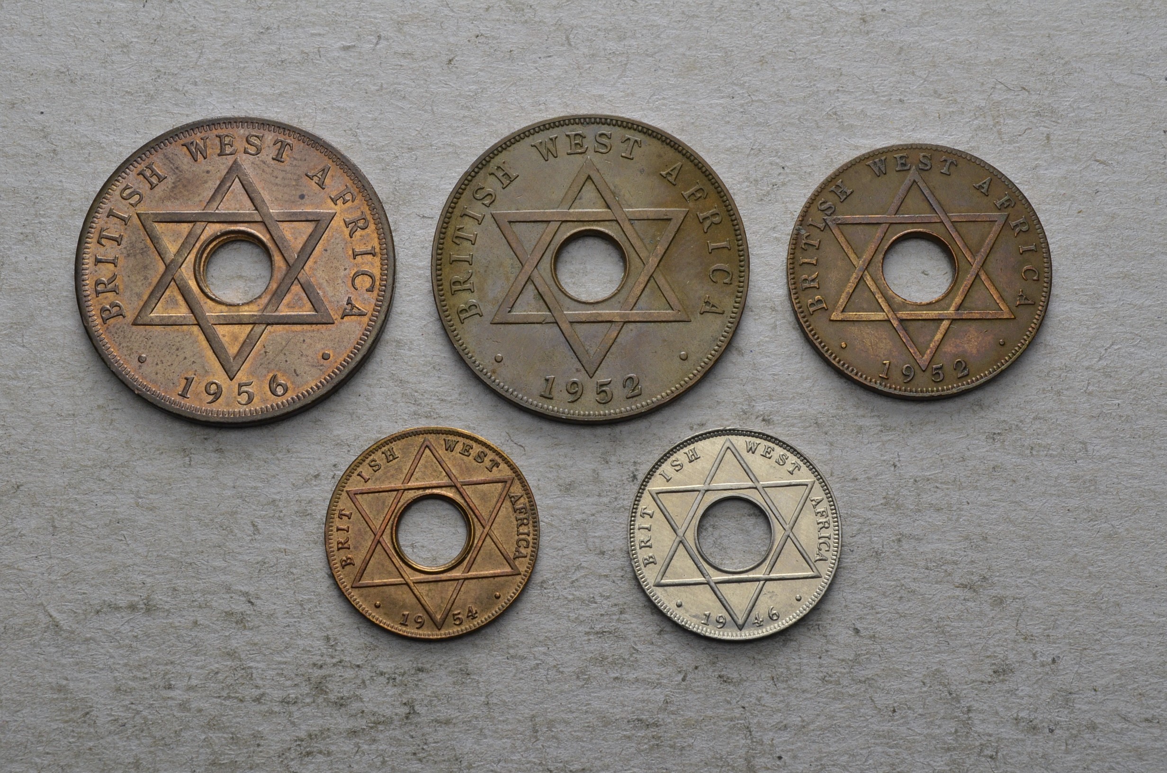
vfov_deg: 22.5
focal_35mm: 60
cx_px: 584
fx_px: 1941
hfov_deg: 33.5
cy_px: 386
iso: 400
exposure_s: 1/250
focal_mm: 40
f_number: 14
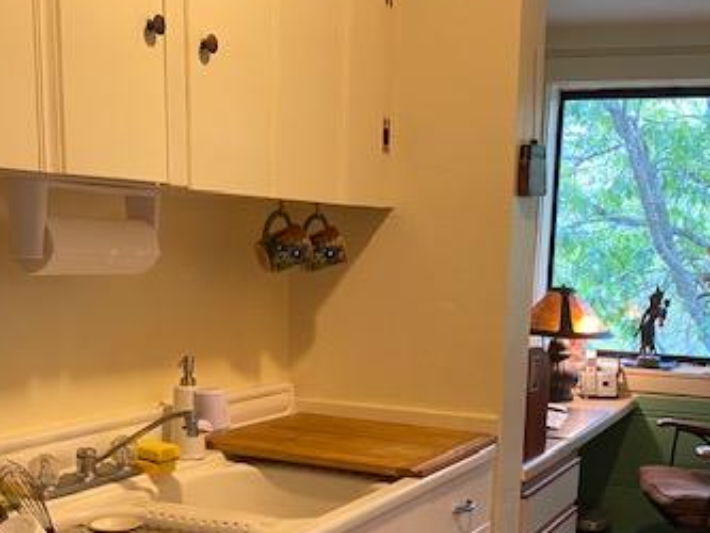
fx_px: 1026
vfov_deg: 28.3
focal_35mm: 50
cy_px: 452
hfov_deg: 38.1
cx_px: 418
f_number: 1.8
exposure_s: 1/60
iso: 200
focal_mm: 4.25
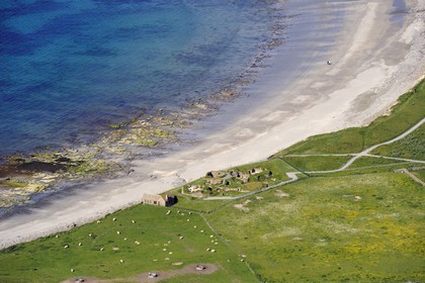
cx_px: 212
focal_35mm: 200
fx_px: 2361
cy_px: 142
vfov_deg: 6.9
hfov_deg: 10.3
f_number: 8
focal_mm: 200
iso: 400
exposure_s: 1/800
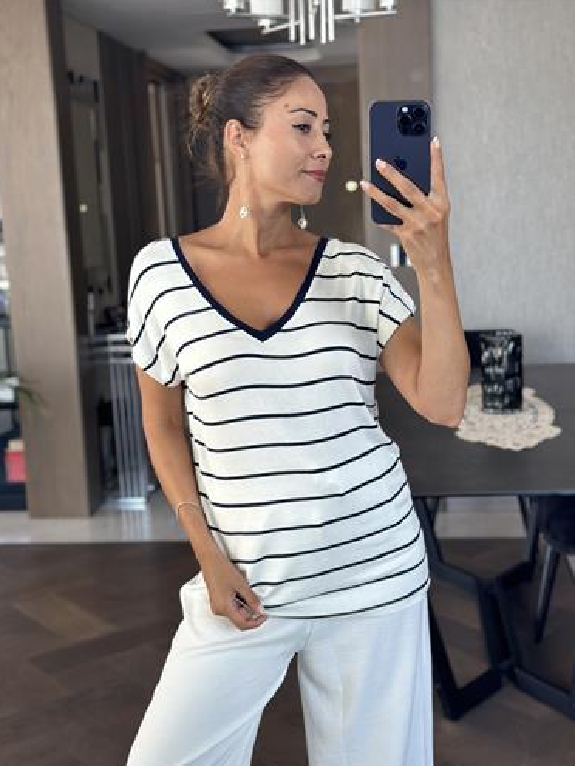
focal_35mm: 49
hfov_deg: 29.7
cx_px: 288
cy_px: 386
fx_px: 1085
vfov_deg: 38.9
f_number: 1.78
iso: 100
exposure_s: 1/121
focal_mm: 6.86
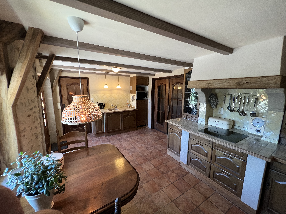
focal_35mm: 13
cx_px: 143
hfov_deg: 106.2
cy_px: 107
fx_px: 107
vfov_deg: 89.9
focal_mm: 1.57
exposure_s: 1/50
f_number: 1.8
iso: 200
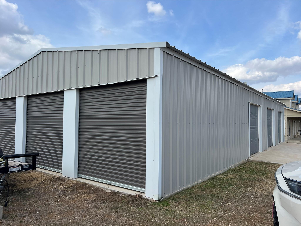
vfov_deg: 53.1
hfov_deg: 67.3
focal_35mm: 26
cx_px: 150
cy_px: 113
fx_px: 226
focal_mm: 5.7
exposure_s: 1/3704
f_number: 1.5
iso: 50
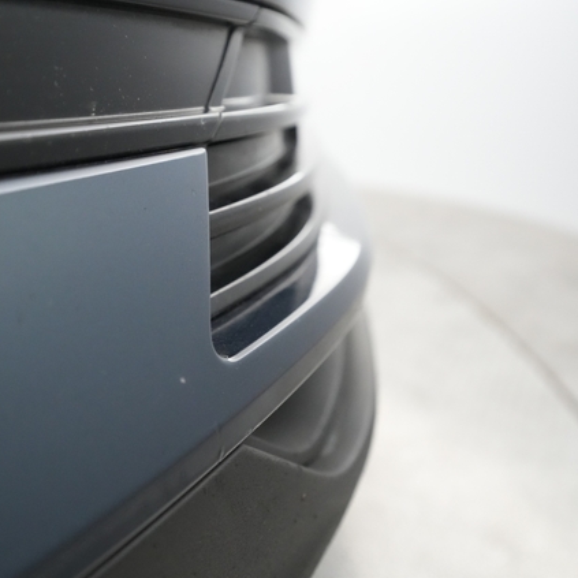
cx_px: 223
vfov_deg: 46.0
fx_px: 680
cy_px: 288
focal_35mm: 36
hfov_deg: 45.7
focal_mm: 28
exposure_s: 1/100
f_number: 4.5
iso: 6400
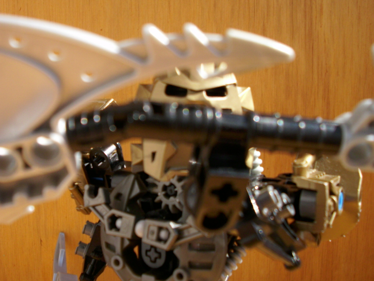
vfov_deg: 45.4
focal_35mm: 31
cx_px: 187
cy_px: 140
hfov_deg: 58.4
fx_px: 335
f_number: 2.8
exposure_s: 1/479
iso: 50
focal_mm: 6.2
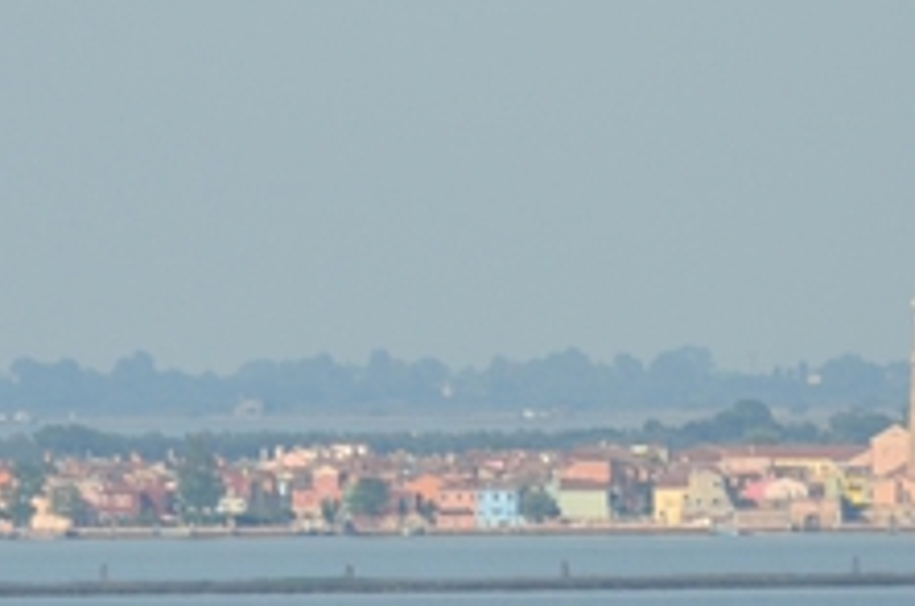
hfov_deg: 1.1
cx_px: 359
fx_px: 48061
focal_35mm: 1895
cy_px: 324
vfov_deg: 0.7
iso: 160
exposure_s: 1/640
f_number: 5.6
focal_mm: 400
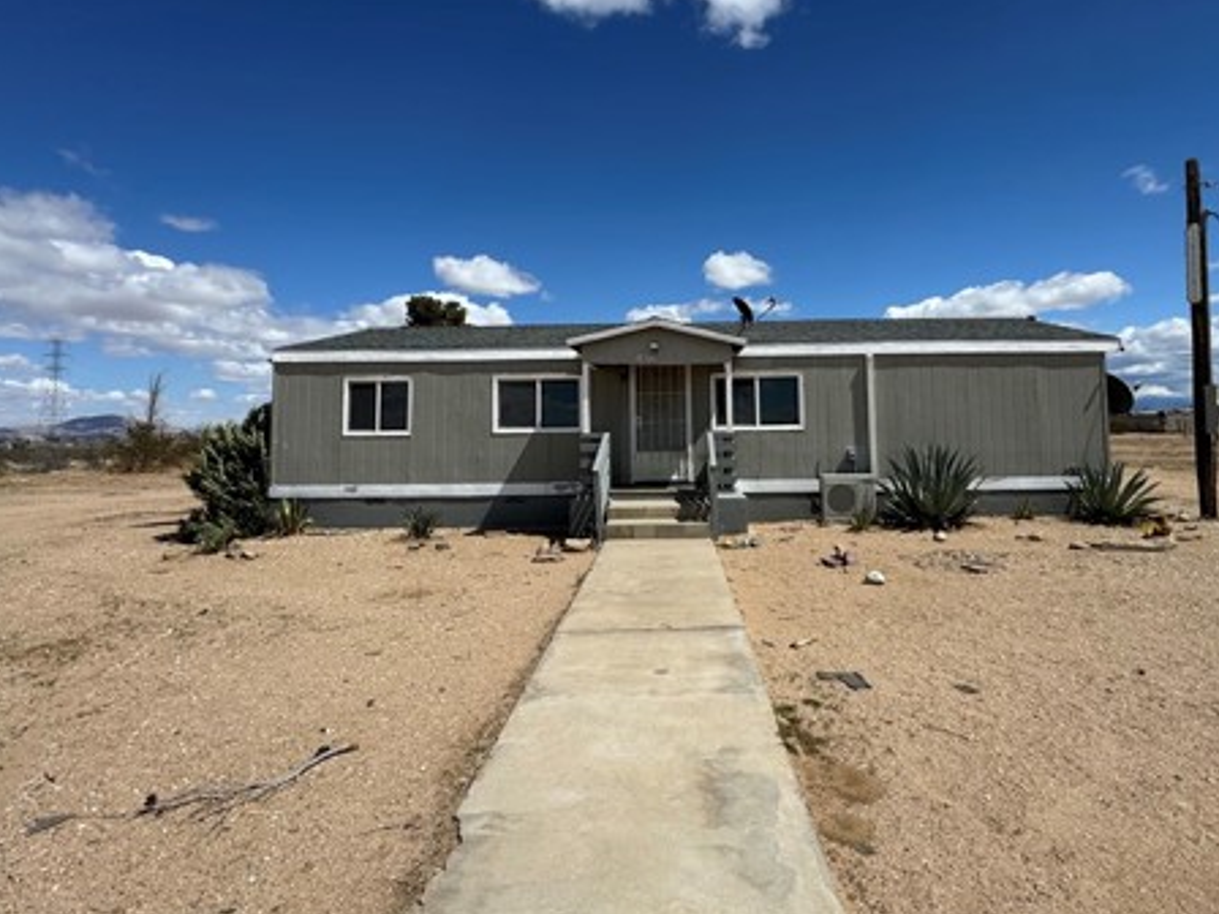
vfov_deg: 65.5
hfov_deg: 81.4
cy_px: 375
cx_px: 680
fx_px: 704
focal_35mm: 20
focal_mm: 2.22
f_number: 2.2
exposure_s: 1/3546
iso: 50
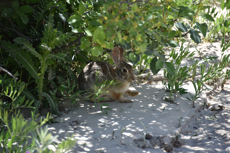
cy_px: 76
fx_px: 1917
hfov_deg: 6.9
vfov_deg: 4.6
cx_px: 115
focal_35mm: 300
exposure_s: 1/640
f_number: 5.6
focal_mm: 300
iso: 400
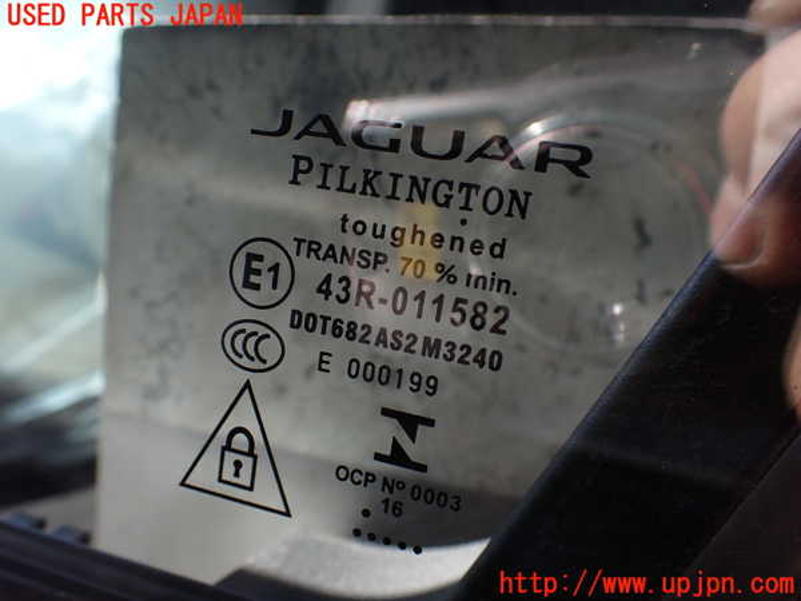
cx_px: 400
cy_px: 300
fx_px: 694
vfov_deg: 46.8
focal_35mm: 30
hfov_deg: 60.0
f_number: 3.2
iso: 100
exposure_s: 1/200
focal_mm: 5.4
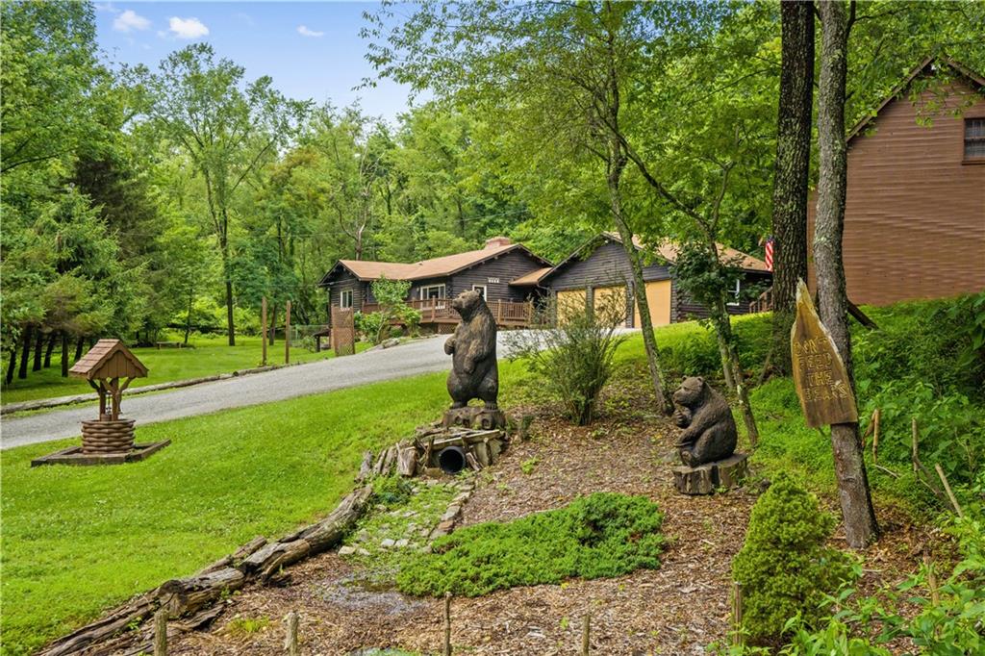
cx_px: 492
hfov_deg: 57.2
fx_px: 903
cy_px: 328
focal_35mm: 33
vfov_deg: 39.9
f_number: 8
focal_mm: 33
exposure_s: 1/1600
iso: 2000
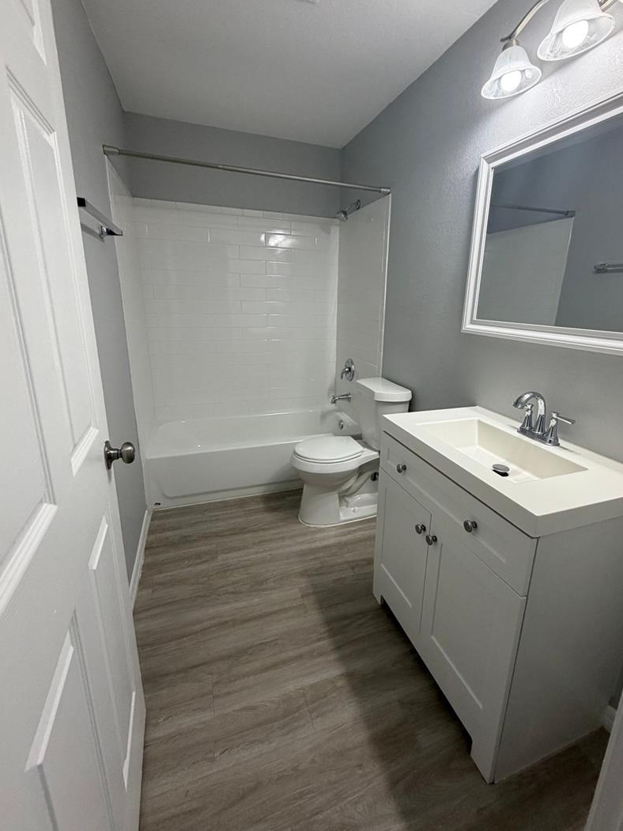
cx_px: 336
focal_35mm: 16
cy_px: 400
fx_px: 384
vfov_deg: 94.4
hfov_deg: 78.0
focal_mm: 2.22
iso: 250
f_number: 2.2
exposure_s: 1/120
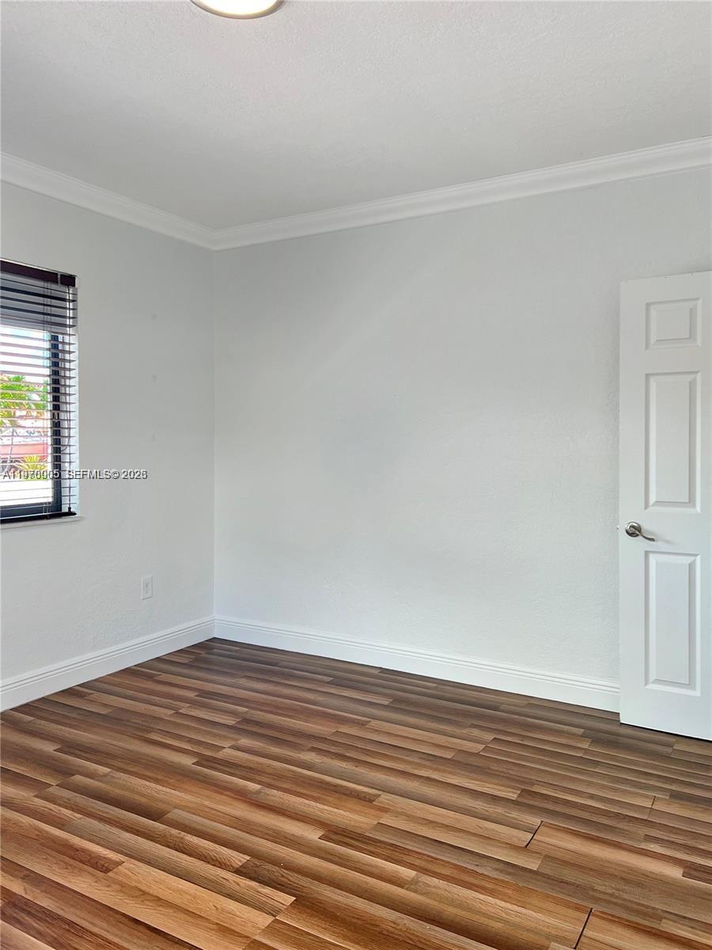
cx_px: 356
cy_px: 475
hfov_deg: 53.1
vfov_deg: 67.3
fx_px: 713
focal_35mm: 26
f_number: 1.5
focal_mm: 5.7
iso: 50
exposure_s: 1/170
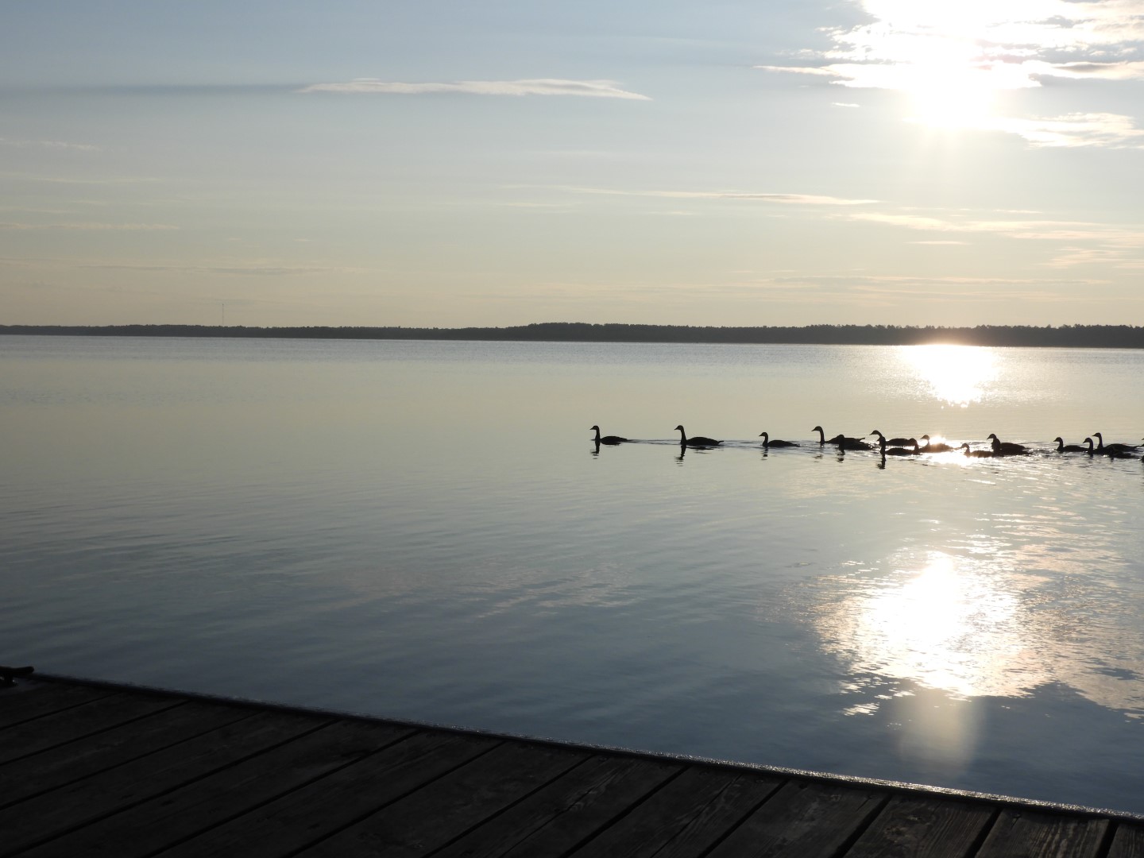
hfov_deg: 38.2
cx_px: 572
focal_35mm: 50
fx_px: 1652
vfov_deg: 29.1
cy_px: 429
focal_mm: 9
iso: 100
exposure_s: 1/2000
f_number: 5
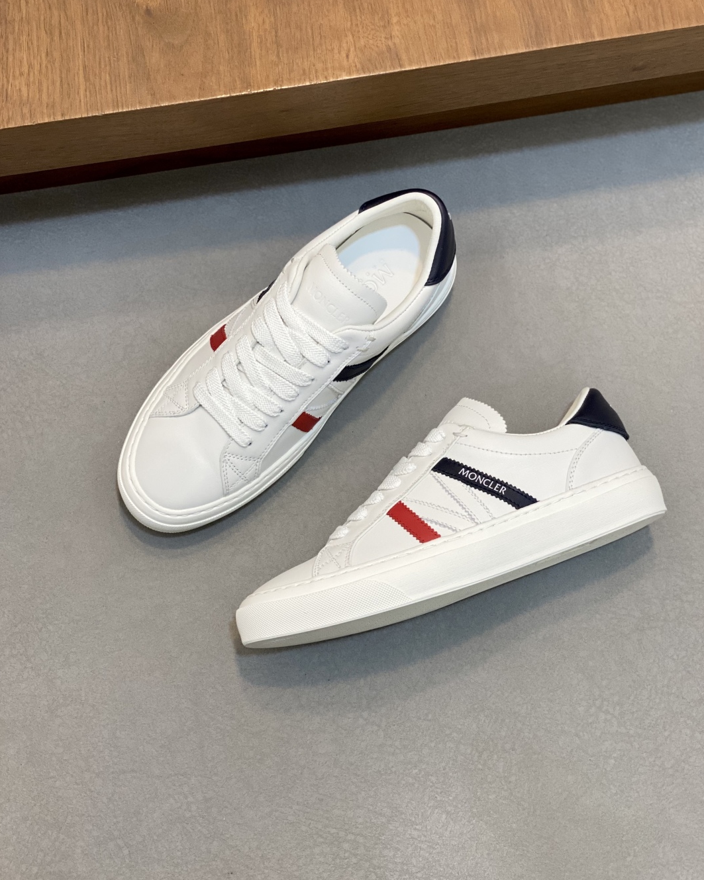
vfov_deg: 34.1
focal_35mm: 55
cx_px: 354
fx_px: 1433
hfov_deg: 27.6
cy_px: 416
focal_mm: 6
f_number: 2
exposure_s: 1/100
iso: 100
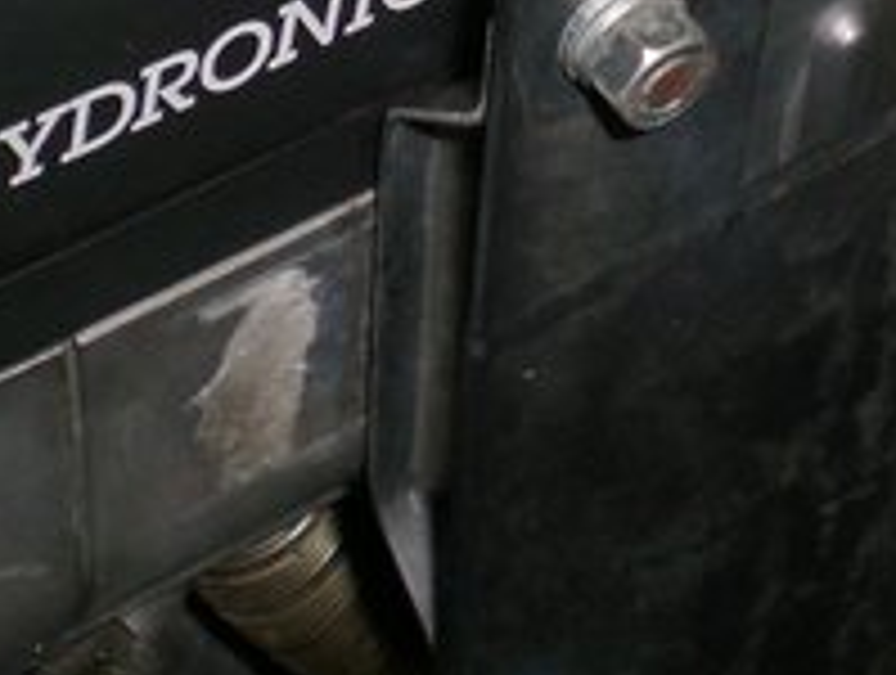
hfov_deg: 16.1
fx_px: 3164
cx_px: 558
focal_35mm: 122
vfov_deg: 11.6
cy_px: -364
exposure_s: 1/60
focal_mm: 6.3
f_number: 3.1
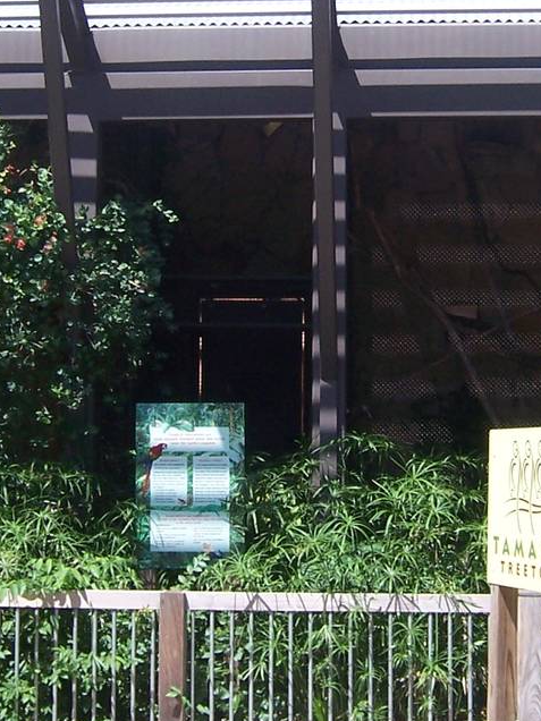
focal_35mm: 83
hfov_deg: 17.8
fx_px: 1730
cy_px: 235
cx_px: 265
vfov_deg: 23.4
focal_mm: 5.5
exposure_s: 1/500
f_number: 3.4
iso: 80
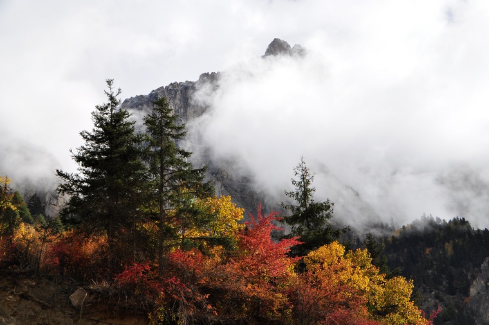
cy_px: 162
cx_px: 244
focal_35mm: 82
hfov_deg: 24.6
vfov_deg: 16.5
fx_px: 1119
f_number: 13
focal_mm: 55
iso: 200
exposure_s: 1/250
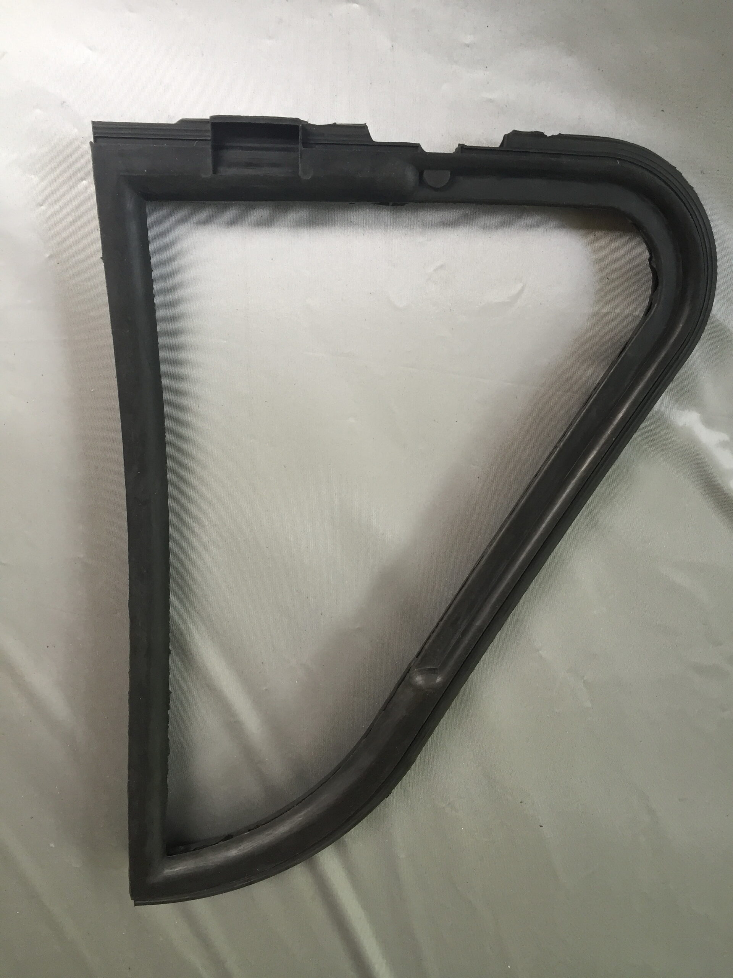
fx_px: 819
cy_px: 489
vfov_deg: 61.7
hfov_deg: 48.2
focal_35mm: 29
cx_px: 366
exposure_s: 1/33
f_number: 2.2
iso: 32
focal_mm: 4.15
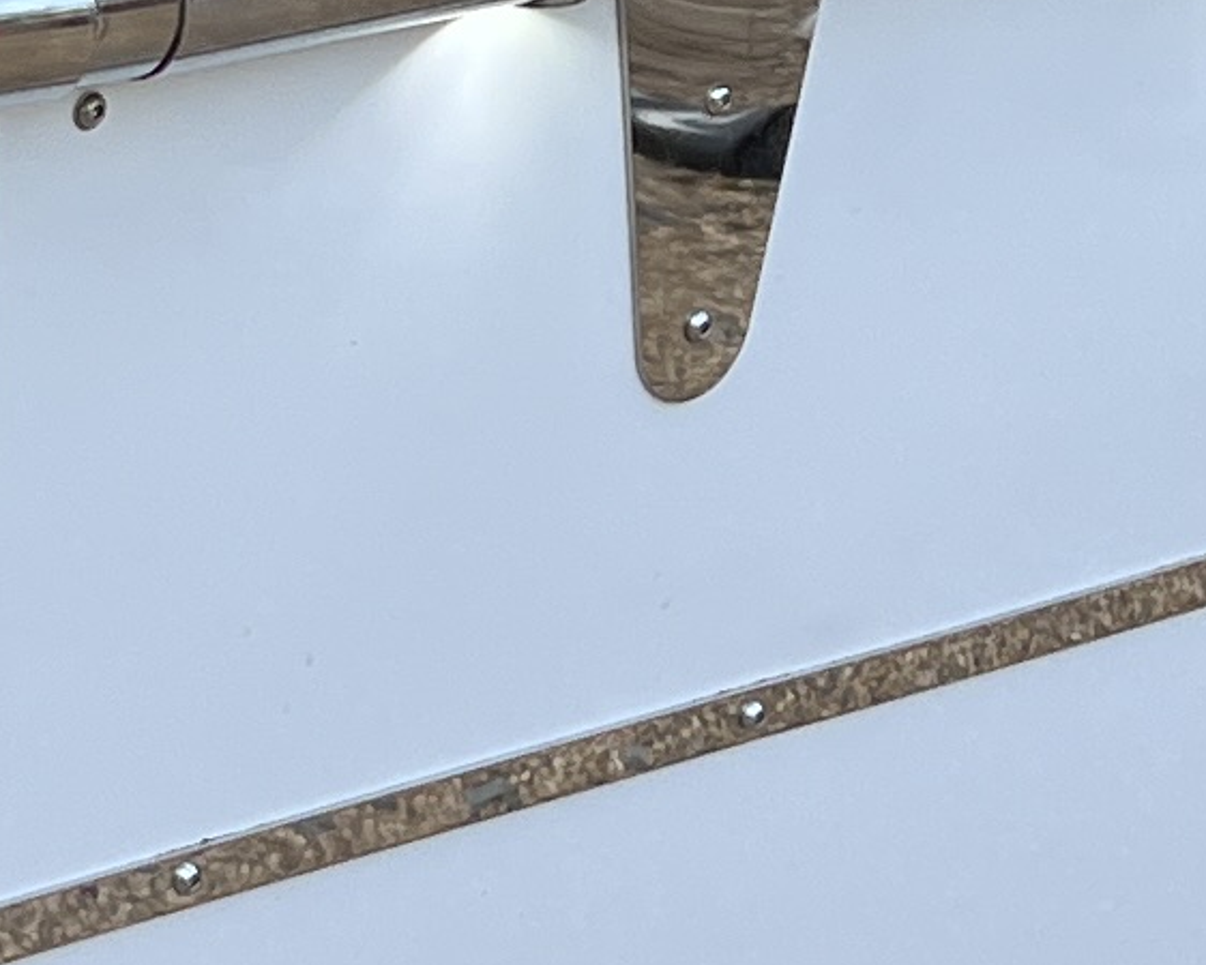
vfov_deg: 8.5
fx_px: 6498
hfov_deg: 10.5
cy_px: 723
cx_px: -155
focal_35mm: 182
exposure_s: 1/718
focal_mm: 5.7
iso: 50
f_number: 1.5
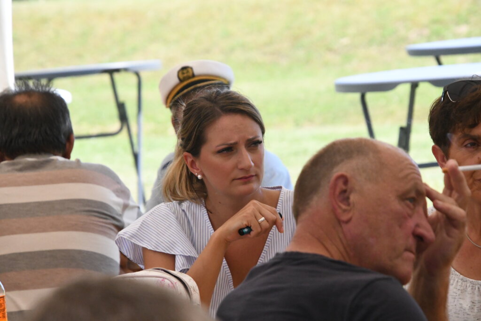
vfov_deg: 5.4
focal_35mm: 255
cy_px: 160
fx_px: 3407
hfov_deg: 8.1
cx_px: 240
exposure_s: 1/4000
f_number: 8
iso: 6400
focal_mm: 170
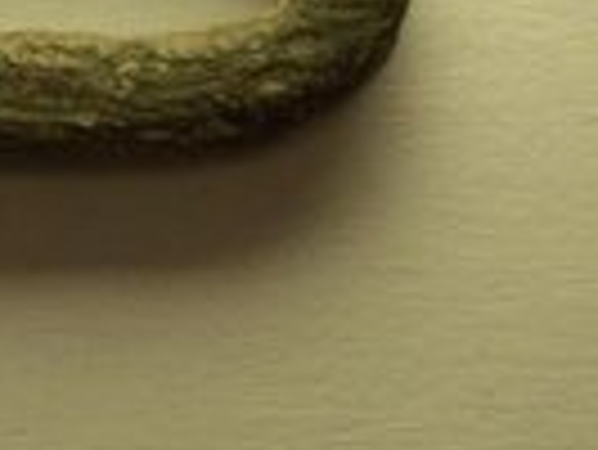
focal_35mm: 128
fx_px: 2213
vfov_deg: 11.4
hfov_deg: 15.3
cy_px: -43
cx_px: 180
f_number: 2.7
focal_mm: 5.6
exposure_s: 1/30
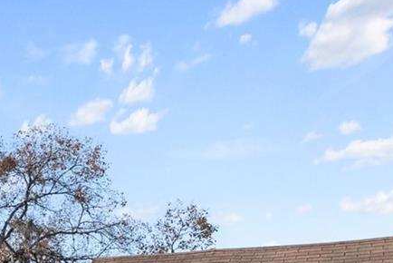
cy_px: 359
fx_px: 644
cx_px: -219
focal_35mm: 59
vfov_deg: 20.6
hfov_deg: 24.7
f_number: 8
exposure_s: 1/40
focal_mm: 16
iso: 250
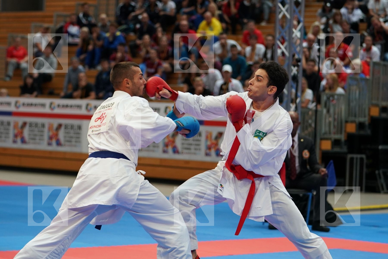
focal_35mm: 126
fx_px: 1358
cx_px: 194
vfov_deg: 10.9
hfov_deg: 16.3
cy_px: 130
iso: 1600
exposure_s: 1/1000
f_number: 2.8
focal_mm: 84
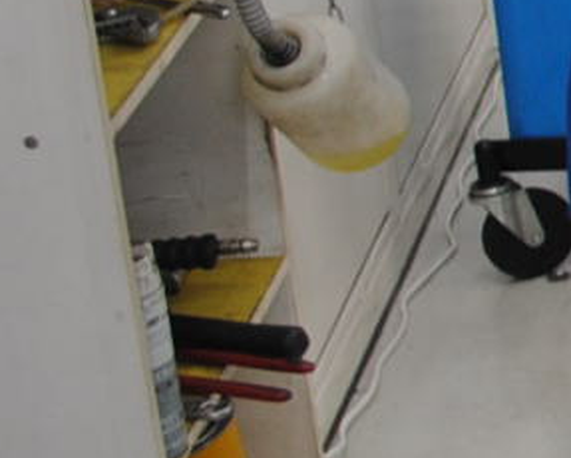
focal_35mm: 171
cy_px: -155
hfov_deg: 8.7
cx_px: 1862
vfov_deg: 8.9
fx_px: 2892
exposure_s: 1/60
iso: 200
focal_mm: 18
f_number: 4
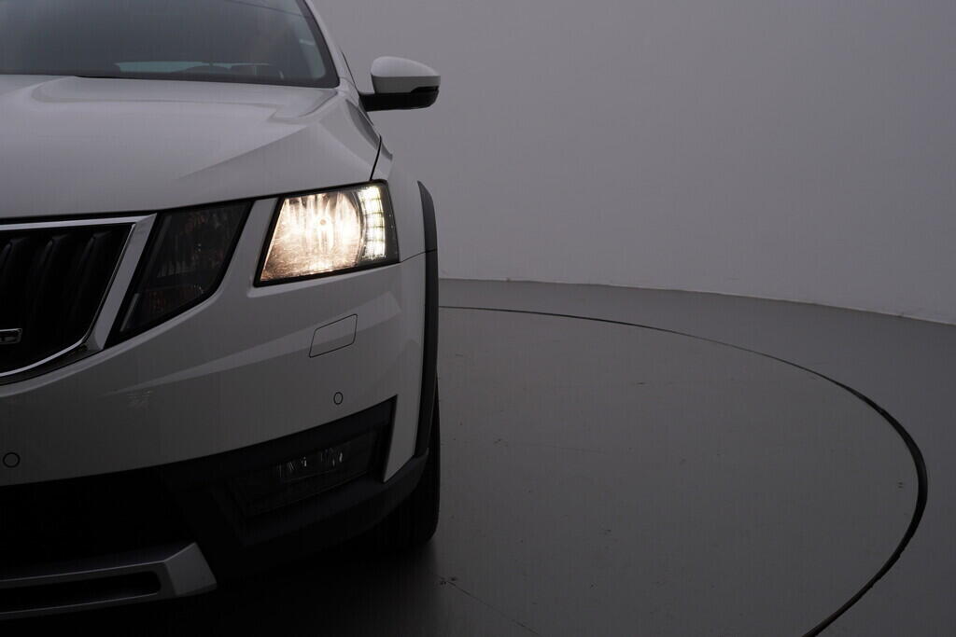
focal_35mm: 36
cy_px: 318
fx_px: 956
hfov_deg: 53.1
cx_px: 478
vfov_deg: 36.9
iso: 125
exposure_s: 1/200
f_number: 6.3
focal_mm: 24
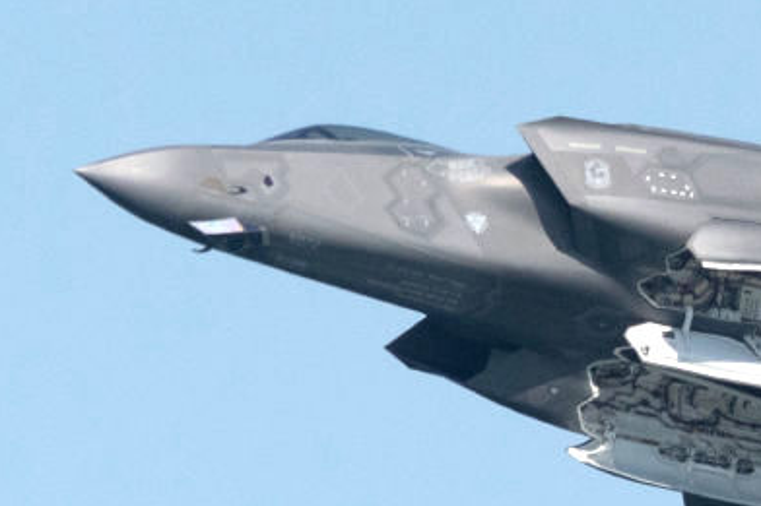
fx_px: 30383
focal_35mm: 1438
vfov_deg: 1.0
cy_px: 350
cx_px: 926
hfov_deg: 1.4
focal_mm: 550
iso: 400
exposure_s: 1/6400
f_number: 5.6
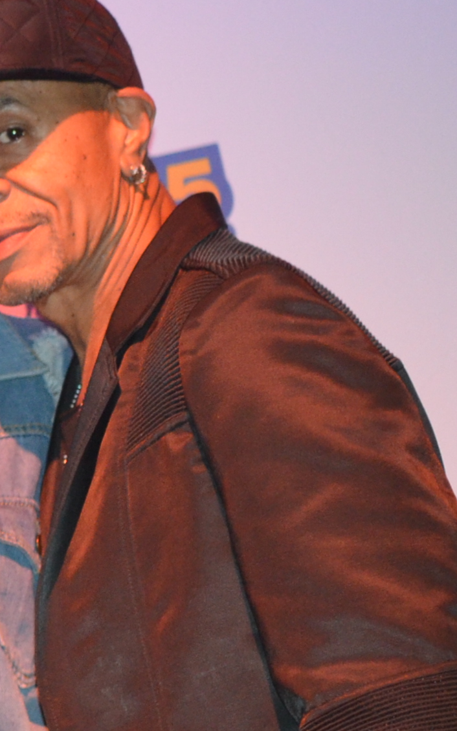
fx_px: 3482
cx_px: -647
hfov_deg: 7.1
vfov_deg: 12.0
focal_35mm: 175
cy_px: 359
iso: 1400
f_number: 2.8
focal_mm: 35
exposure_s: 1/60
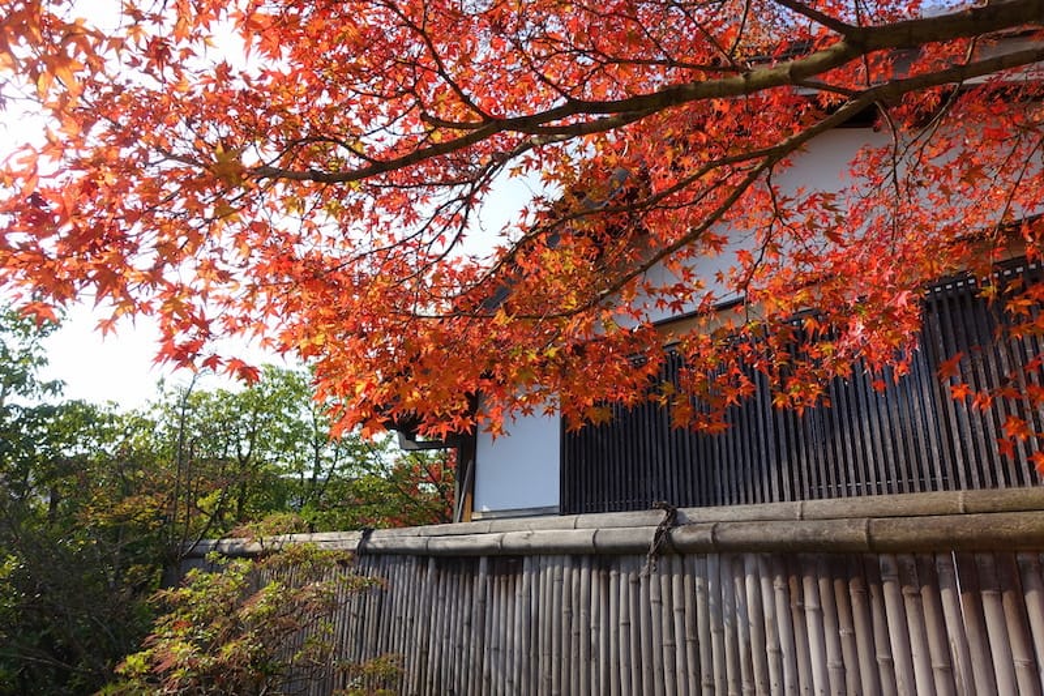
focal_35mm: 24
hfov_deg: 73.8
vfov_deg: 53.1
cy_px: 348
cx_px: 522
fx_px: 696
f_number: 4
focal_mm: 8.8
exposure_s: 1/500
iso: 125
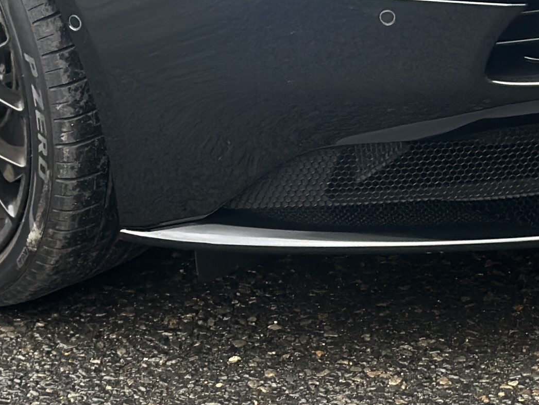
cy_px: 185
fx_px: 2881
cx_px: 260
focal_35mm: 185
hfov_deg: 10.7
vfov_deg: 8.0
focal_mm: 6.86
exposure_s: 1/268
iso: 80
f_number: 1.78
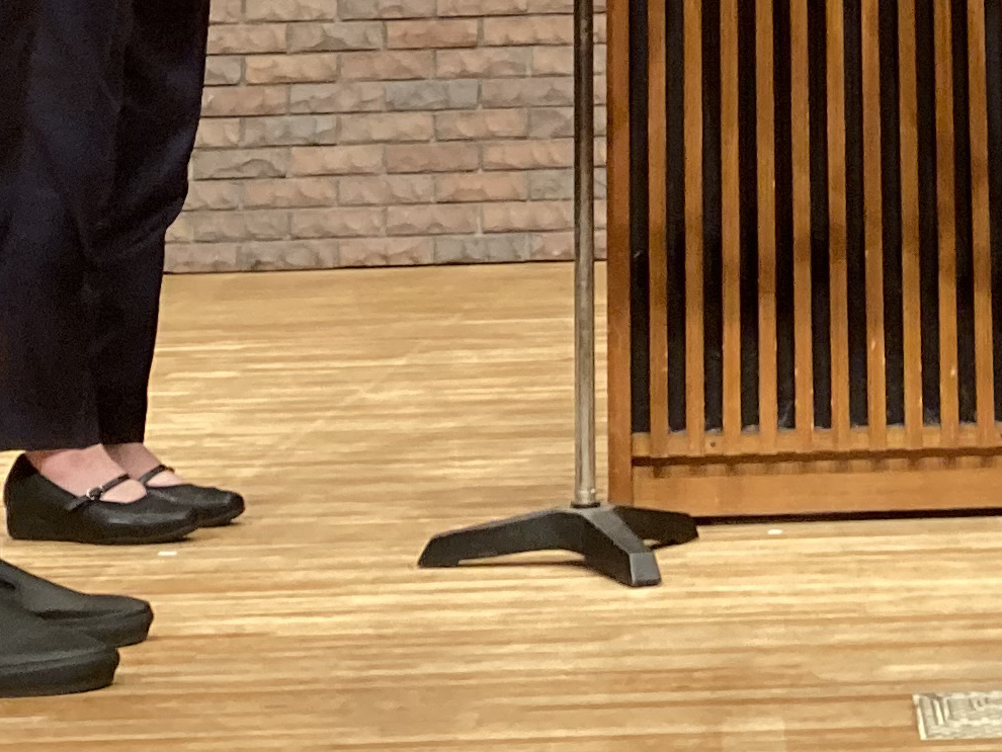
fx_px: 3301
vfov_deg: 12.2
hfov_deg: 17.0
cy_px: -480
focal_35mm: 114
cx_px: 935
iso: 160
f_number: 1.8
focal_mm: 3.99
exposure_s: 1/60
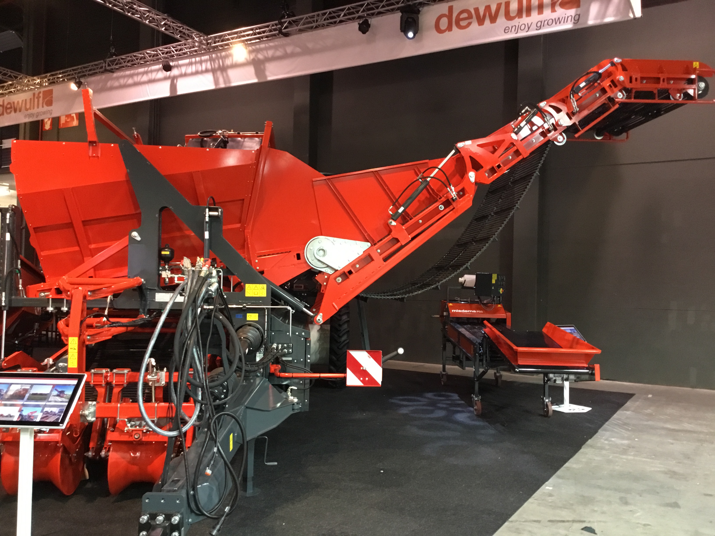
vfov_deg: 45.4
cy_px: 268
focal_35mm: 31
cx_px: 358
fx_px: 640
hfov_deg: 58.4
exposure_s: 1/20
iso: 200
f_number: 2.4
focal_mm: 3.3
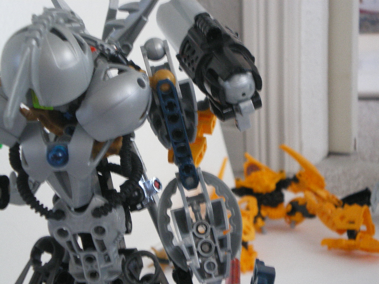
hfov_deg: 49.0
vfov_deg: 37.7
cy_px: 142
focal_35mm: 38
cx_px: 190
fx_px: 416
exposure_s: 1/13
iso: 400
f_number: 3.1
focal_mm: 6.3
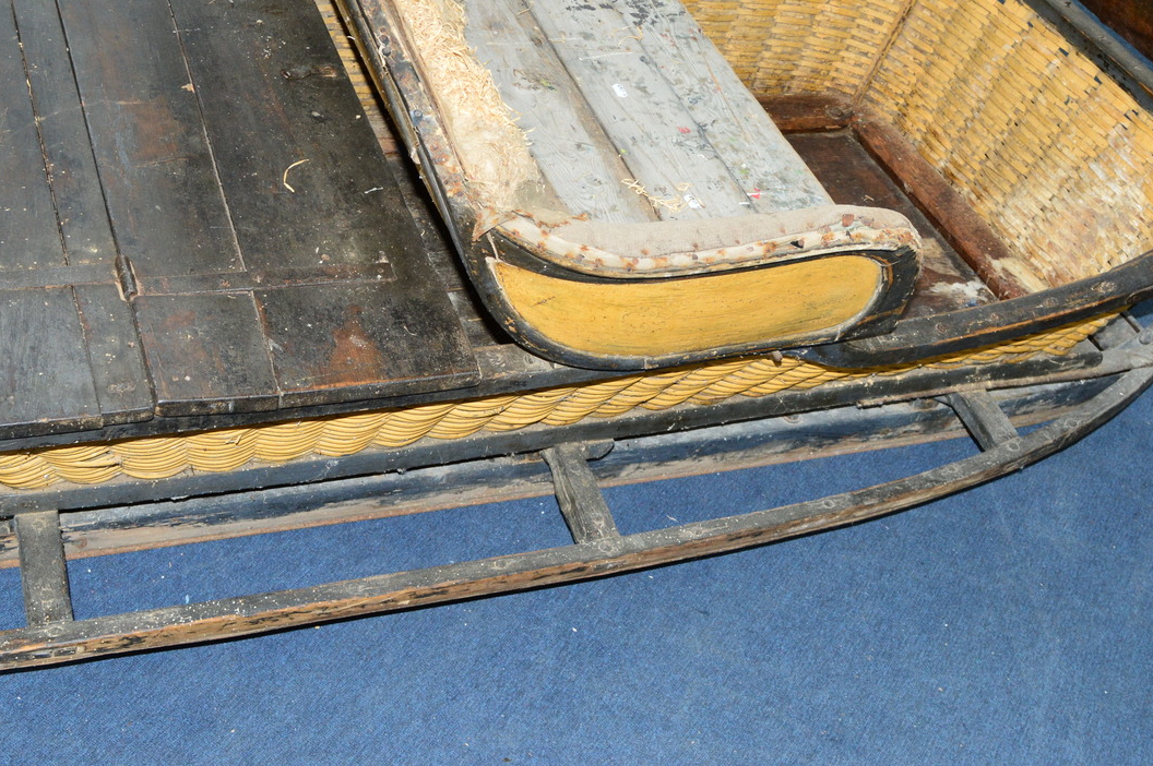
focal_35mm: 50
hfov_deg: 39.6
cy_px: 200
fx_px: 1600
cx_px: 601
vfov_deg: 26.6
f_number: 8
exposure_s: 1/60
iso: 400
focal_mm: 22
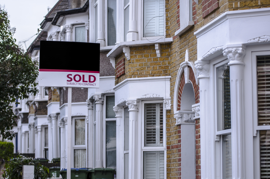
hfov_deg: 19.5
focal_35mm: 105
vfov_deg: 13.0
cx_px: 135
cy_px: 90
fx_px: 786
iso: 160
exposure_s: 1/60
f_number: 2.8
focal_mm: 70
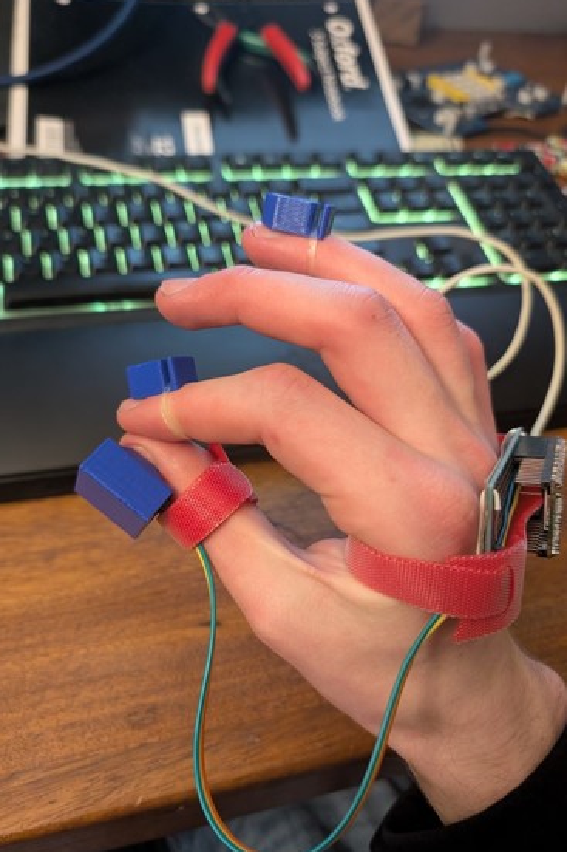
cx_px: 259
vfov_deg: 69.4
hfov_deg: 49.5
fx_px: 615
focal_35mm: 26
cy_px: 434
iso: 956
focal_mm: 6.9
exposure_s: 1/40
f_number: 1.68
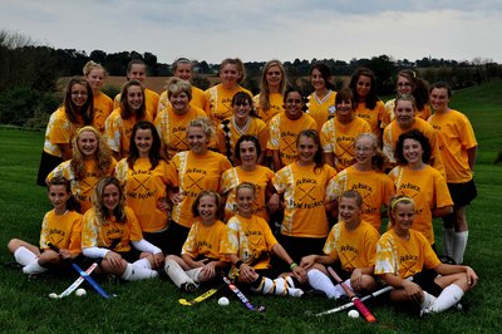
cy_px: 167
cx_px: 251
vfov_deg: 23.7
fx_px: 794
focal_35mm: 57
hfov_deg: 35.1
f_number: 10
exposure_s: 1/400
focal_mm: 38
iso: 800
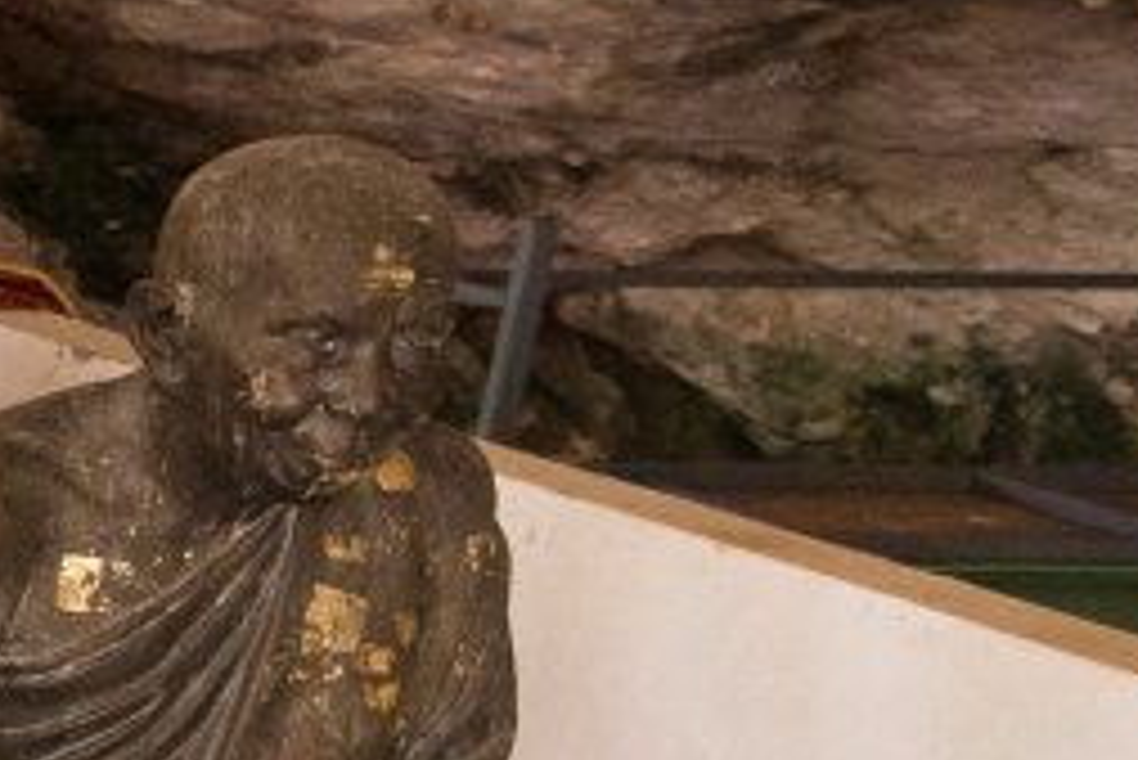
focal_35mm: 101
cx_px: -1673
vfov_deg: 13.3
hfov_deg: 13.7
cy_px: 836
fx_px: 3194
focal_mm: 16
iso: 1250
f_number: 5.6
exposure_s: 1/400
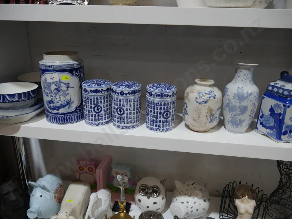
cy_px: 110
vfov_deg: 49.8
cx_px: 146
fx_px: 236
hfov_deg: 63.4
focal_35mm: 28
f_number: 3.5
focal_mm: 14
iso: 200
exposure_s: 1/80
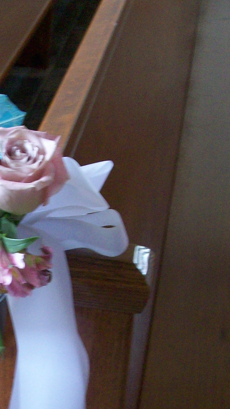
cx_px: 55
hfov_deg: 12.4
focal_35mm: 97
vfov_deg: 21.5
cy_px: 370
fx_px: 1052
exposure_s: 1/14.6
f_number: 3.2
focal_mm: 7.1
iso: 160
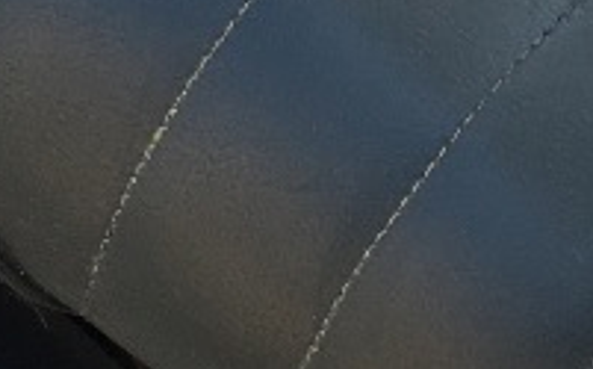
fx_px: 3163
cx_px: 856
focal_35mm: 196
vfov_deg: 6.6
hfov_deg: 10.4
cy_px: -21
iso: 25
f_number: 2.2
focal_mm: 4.15
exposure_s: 1/149
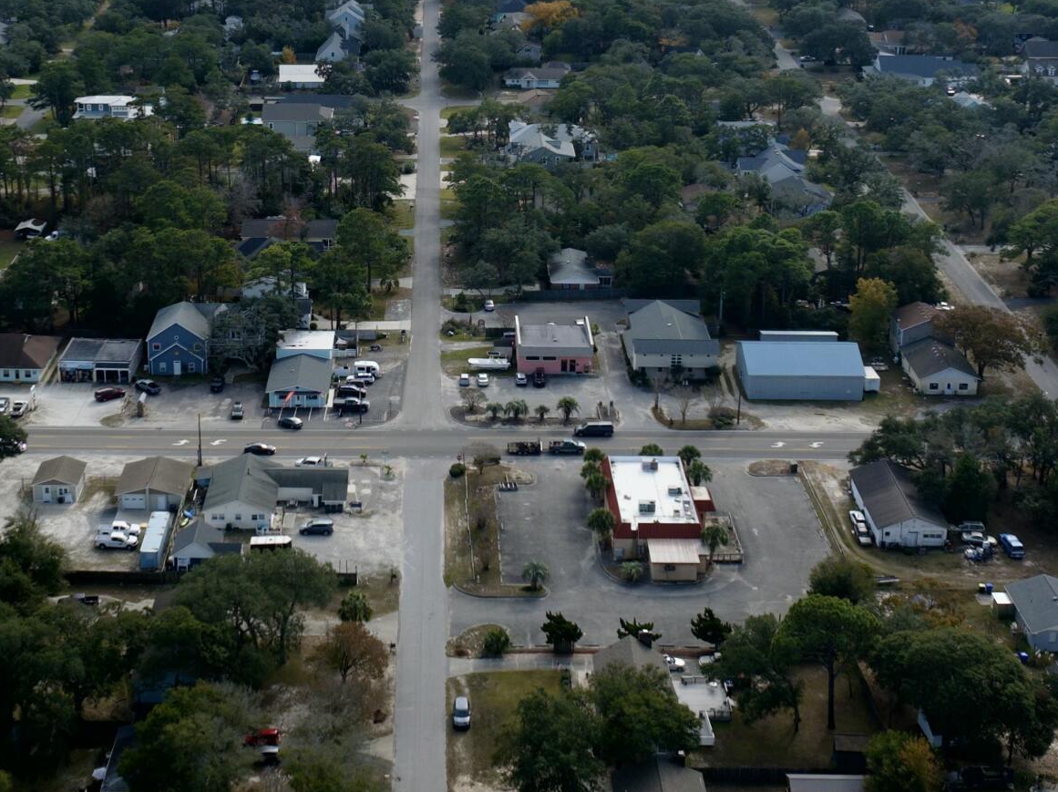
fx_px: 1894
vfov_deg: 23.5
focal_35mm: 62
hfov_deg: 31.0
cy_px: 230
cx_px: 381
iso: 240
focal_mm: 12.29
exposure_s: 1/4000
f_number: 2.8
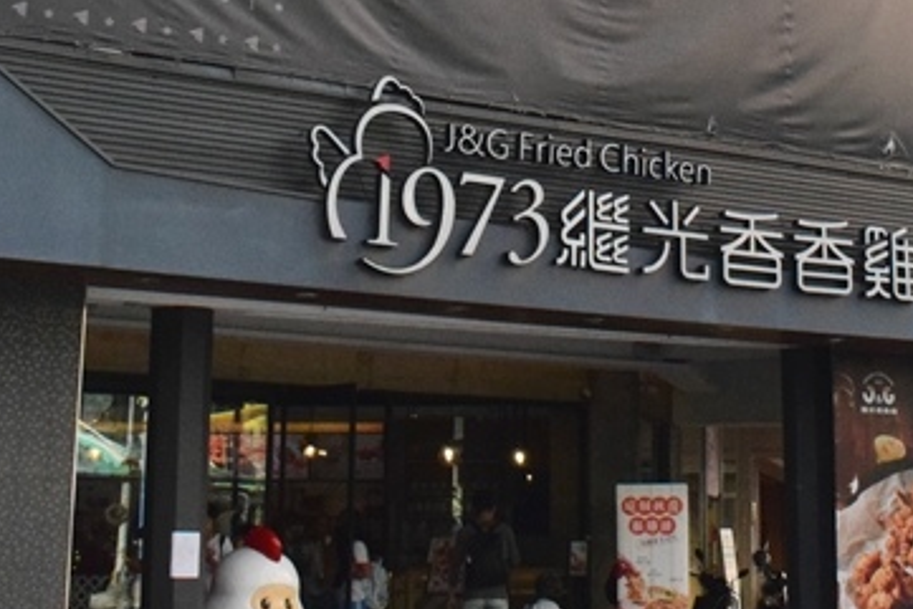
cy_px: -32
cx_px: 577
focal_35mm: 83
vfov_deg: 16.1
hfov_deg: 24.4
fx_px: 2106
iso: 4000
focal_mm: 20
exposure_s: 1/640
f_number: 13
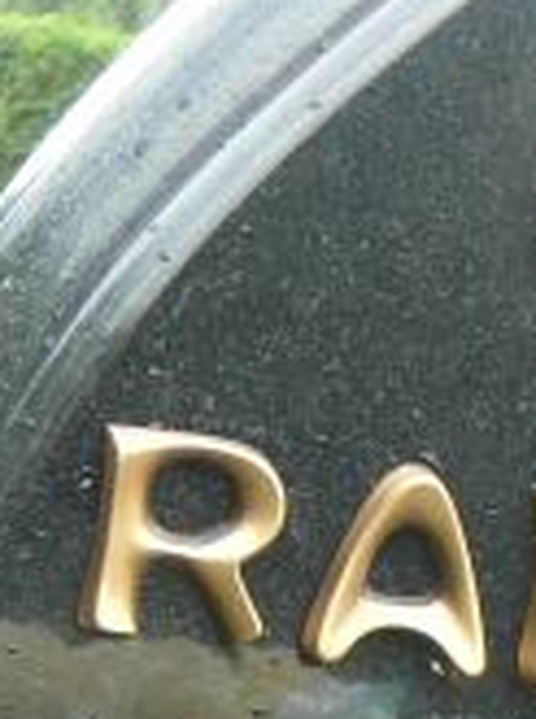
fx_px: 3627
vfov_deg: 10.7
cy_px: 1268
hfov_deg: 8.3
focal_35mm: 175
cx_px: 811
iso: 80
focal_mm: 6.7
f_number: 3.2
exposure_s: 1/80
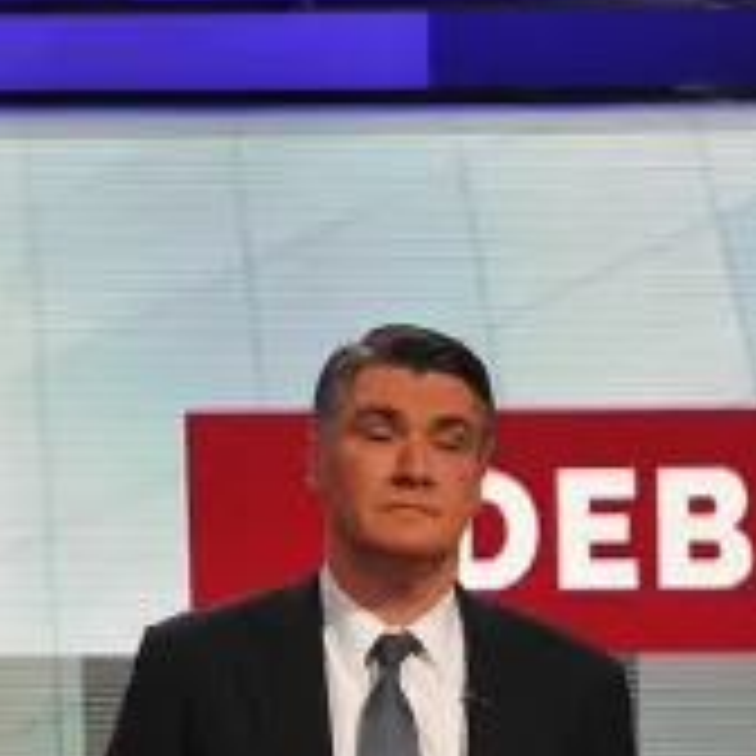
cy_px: 864
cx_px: 914
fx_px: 3978
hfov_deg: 10.7
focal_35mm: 161
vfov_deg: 10.7
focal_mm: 42
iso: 1600
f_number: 5.6
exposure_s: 1/250
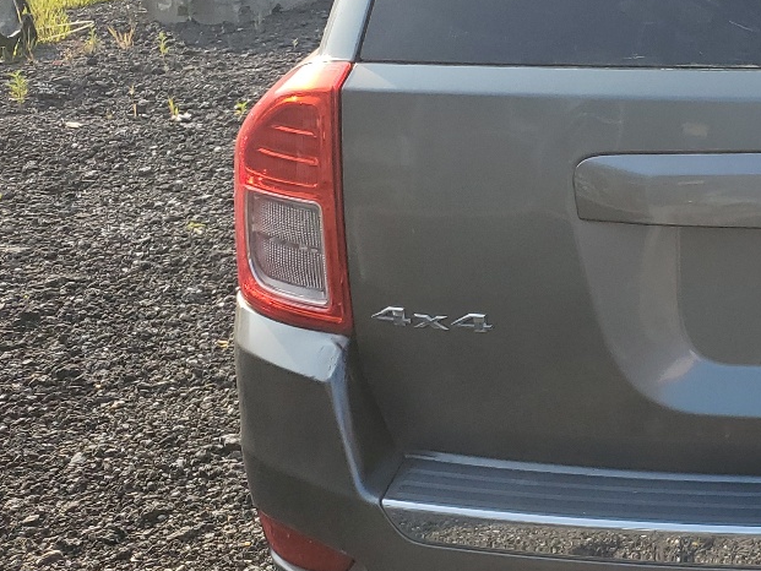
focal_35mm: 67
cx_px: 933
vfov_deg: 21.8
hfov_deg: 25.7
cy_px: 148
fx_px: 1473
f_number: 1.5
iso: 50
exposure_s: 1/1667
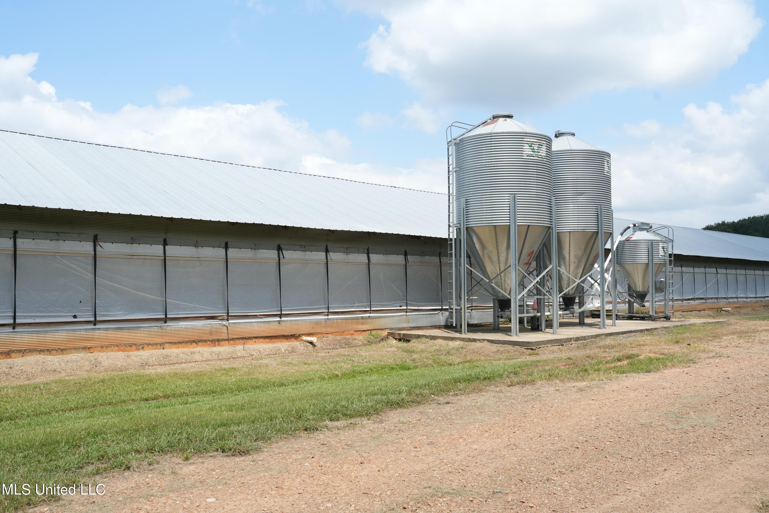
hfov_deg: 58.7
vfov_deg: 41.1
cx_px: 384
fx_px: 684
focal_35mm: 32
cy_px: 256
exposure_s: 1/500
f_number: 8
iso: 320
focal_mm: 32
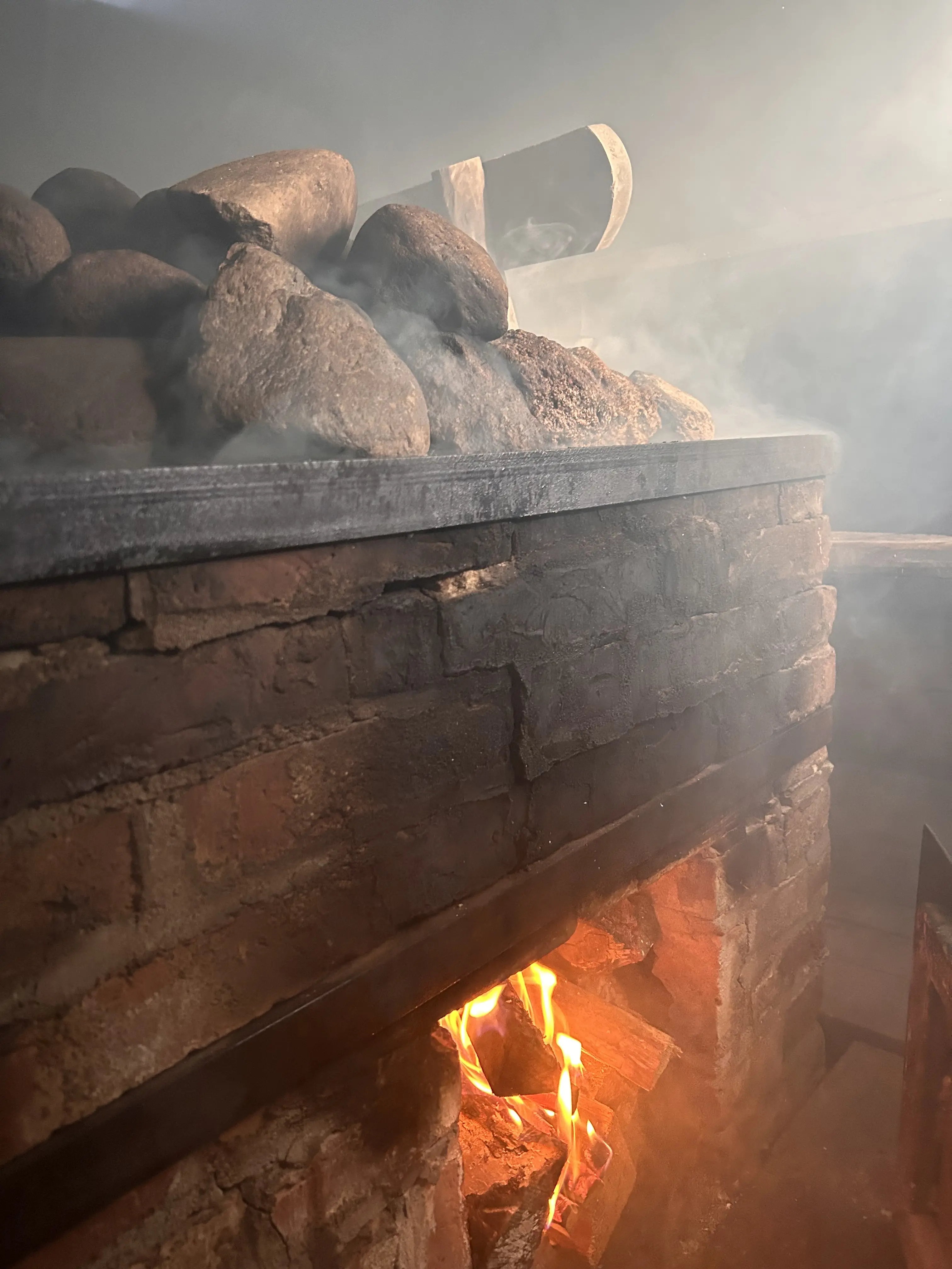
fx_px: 953
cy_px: 634
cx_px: 476
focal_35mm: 26
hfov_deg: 53.1
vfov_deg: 67.3
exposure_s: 1/50
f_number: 1.5
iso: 500
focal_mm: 5.7
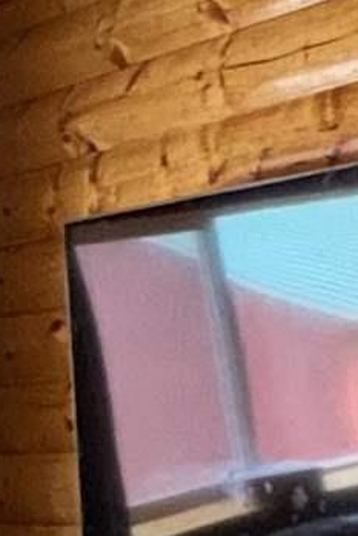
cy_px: 637
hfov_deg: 9.4
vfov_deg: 15.4
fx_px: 1907
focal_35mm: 128
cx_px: -538
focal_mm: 2.22
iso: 500
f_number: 2.2
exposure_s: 1/60
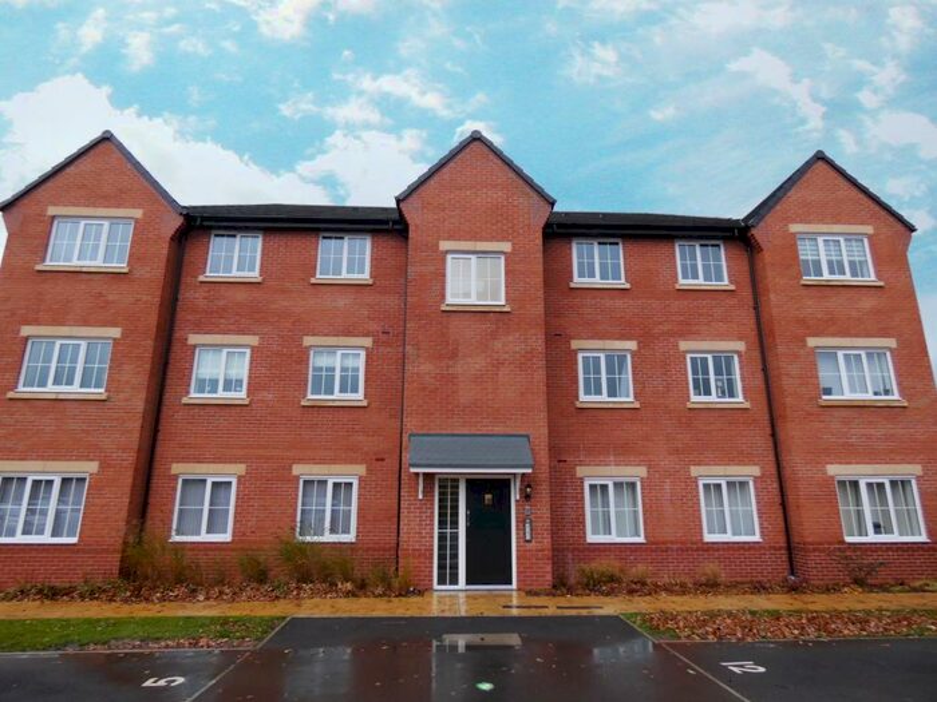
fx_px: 541
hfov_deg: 81.7
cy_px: 351
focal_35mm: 20
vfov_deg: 66.0
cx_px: 468
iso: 80
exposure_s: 1/60
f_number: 2.8
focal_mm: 3.6
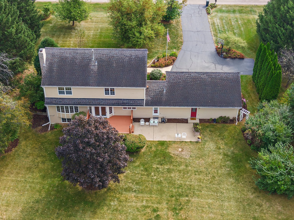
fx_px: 407
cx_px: 147
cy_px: 110
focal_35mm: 48
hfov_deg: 39.7
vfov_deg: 30.2
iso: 100
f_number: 3.8
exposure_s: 1/160
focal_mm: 8.6
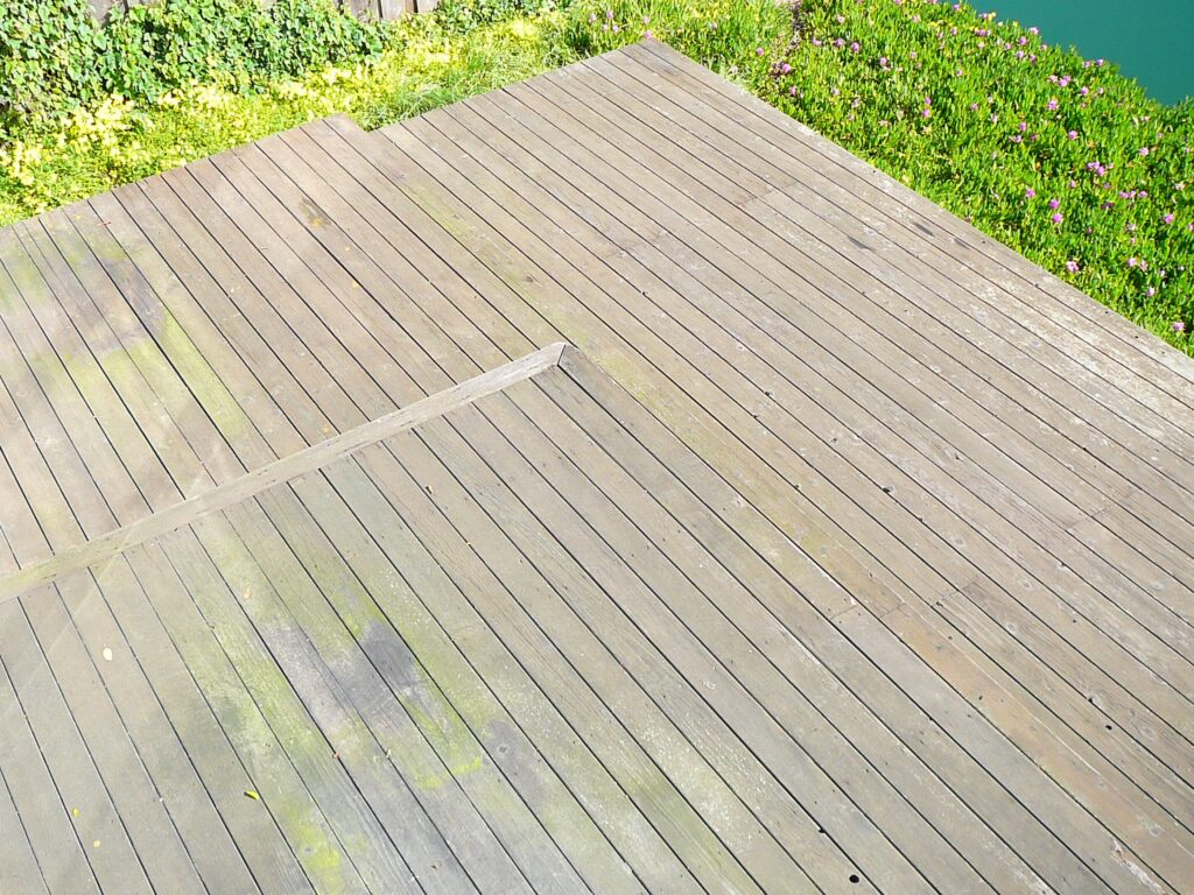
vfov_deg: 40.7
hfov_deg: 52.6
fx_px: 1207
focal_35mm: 35
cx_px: 597
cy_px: 448
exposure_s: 1/320
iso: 80
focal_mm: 5.2
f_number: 2.8
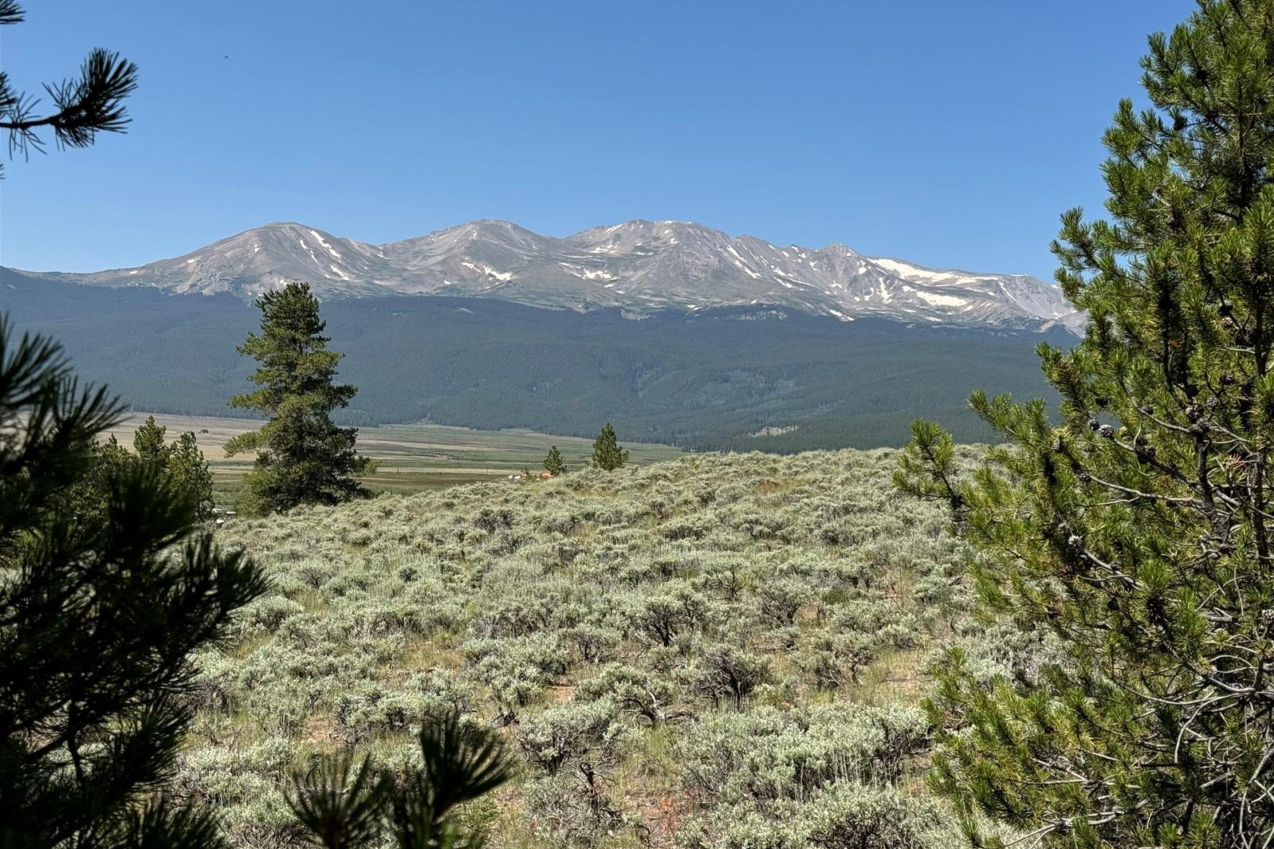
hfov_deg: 39.6
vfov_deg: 27.0
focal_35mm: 50
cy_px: 442
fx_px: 1769
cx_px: 637
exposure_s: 1/3257
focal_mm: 6.76
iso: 64
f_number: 1.78
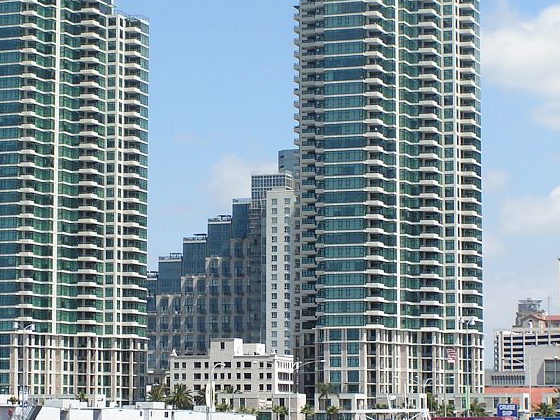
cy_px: 159
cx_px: 220
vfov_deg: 11.4
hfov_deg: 15.2
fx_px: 2103
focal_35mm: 130
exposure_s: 1/320
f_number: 6.3
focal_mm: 13.9
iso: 50
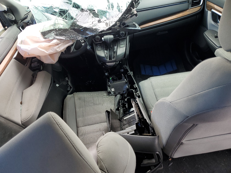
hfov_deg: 67.3
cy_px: 86
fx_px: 174
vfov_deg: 53.1
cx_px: 116
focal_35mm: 26
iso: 50
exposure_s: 1/182
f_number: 1.5
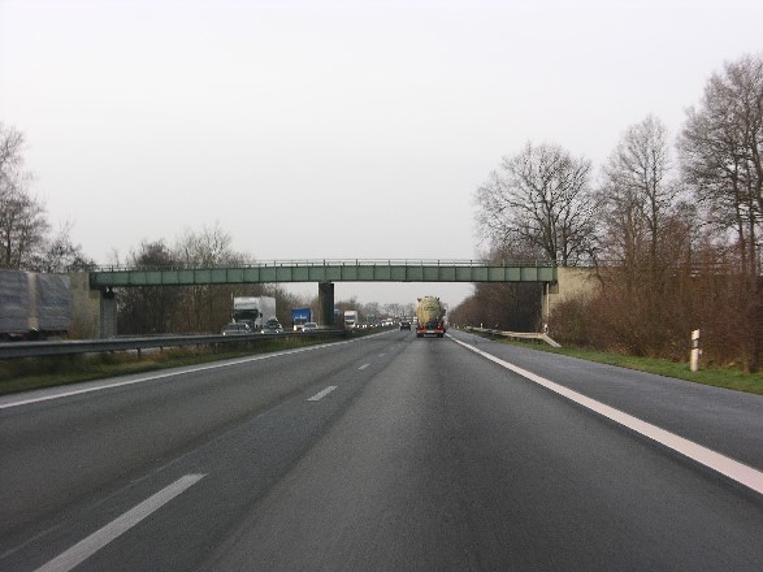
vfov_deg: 18.9
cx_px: 382
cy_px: 286
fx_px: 1719
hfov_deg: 25.0
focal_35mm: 78
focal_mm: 19.9
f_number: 4.8
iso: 50
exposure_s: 1/62.6
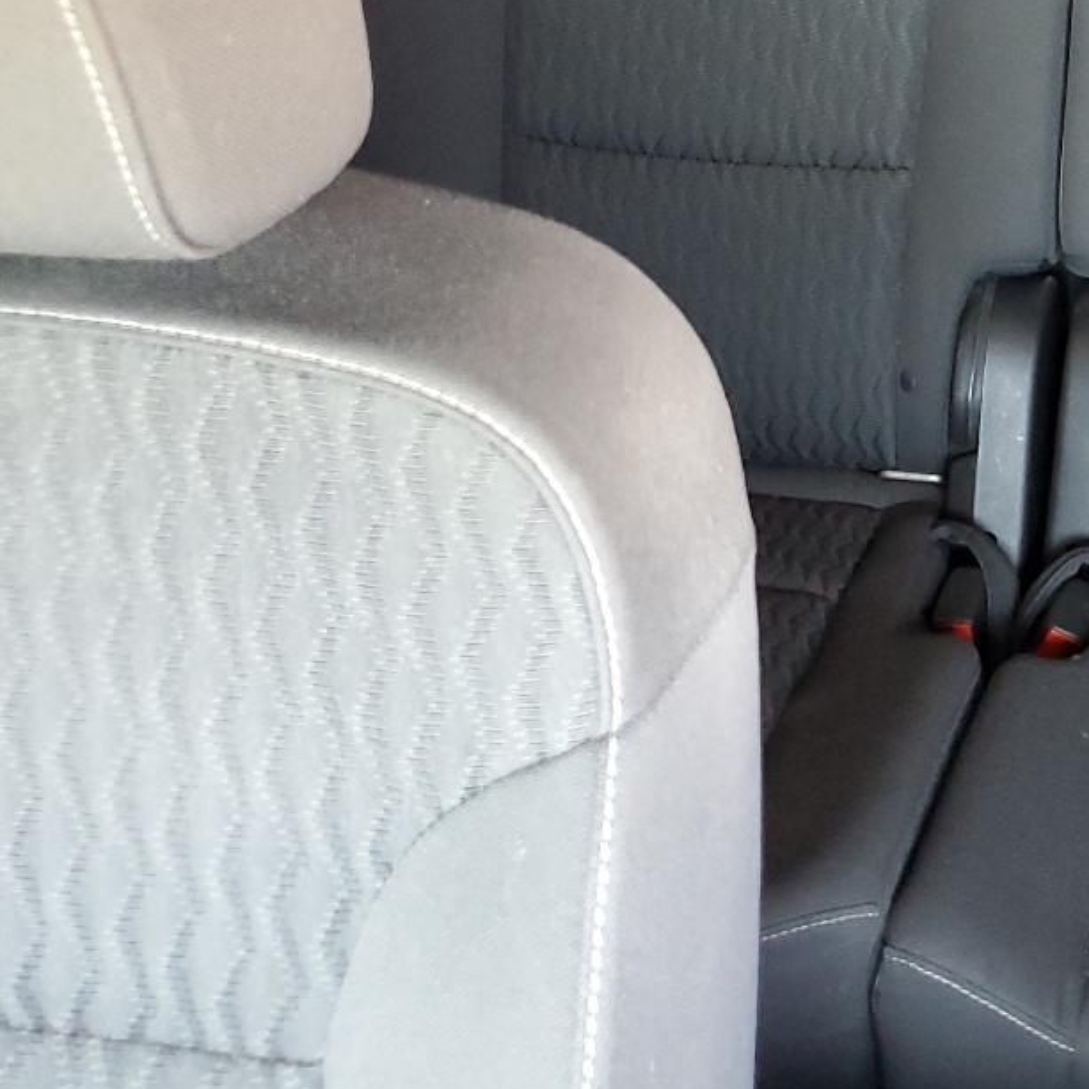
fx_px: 2136
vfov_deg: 28.2
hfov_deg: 25.5
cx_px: 1322
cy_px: 288
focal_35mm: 60
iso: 283
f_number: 1.5
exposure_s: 1/30
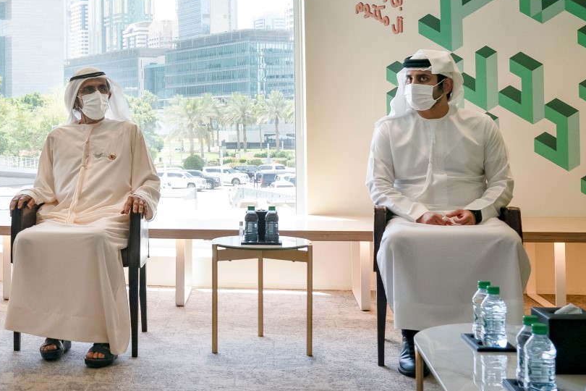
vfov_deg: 26.9
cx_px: 136
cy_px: 138
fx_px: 814
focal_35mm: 50
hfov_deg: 38.4
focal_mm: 25
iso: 500
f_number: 5.6
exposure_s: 1/250
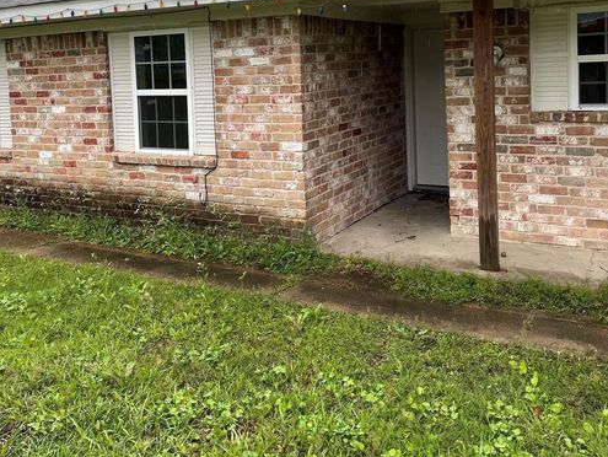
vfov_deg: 39.8
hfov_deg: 52.6
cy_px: 122
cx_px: 305
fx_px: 615
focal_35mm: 35
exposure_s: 1/231
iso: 32
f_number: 1.6
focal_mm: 4.2
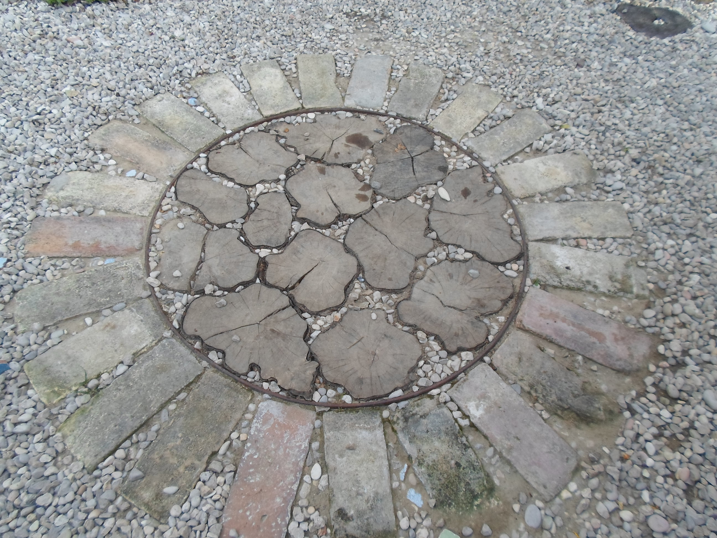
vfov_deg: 54.9
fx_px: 518
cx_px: 358
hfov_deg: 69.4
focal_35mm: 25
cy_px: 269
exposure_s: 1/180
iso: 80
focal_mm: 4.5
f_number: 2.5
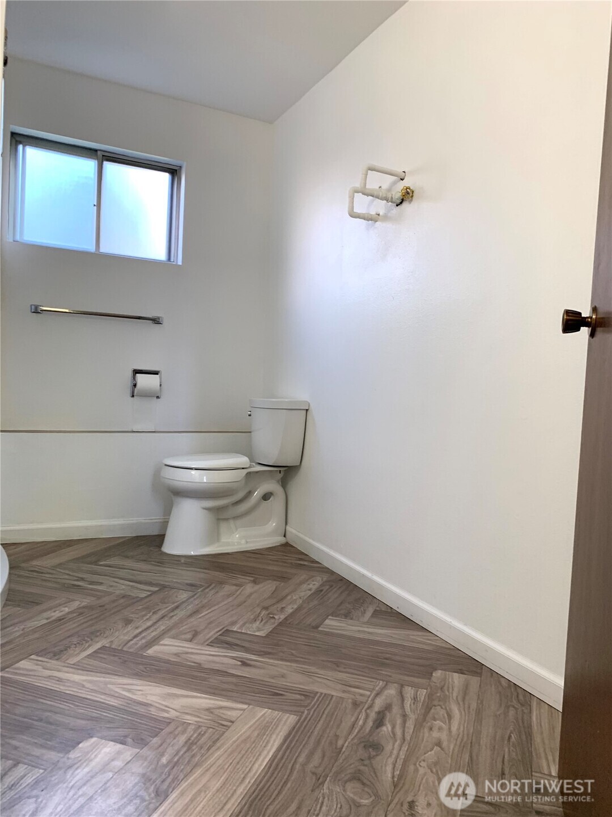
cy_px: 408
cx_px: 306
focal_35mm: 26
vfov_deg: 67.3
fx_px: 613
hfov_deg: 53.1
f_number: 1.8
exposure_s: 1/60
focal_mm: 4.25
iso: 80
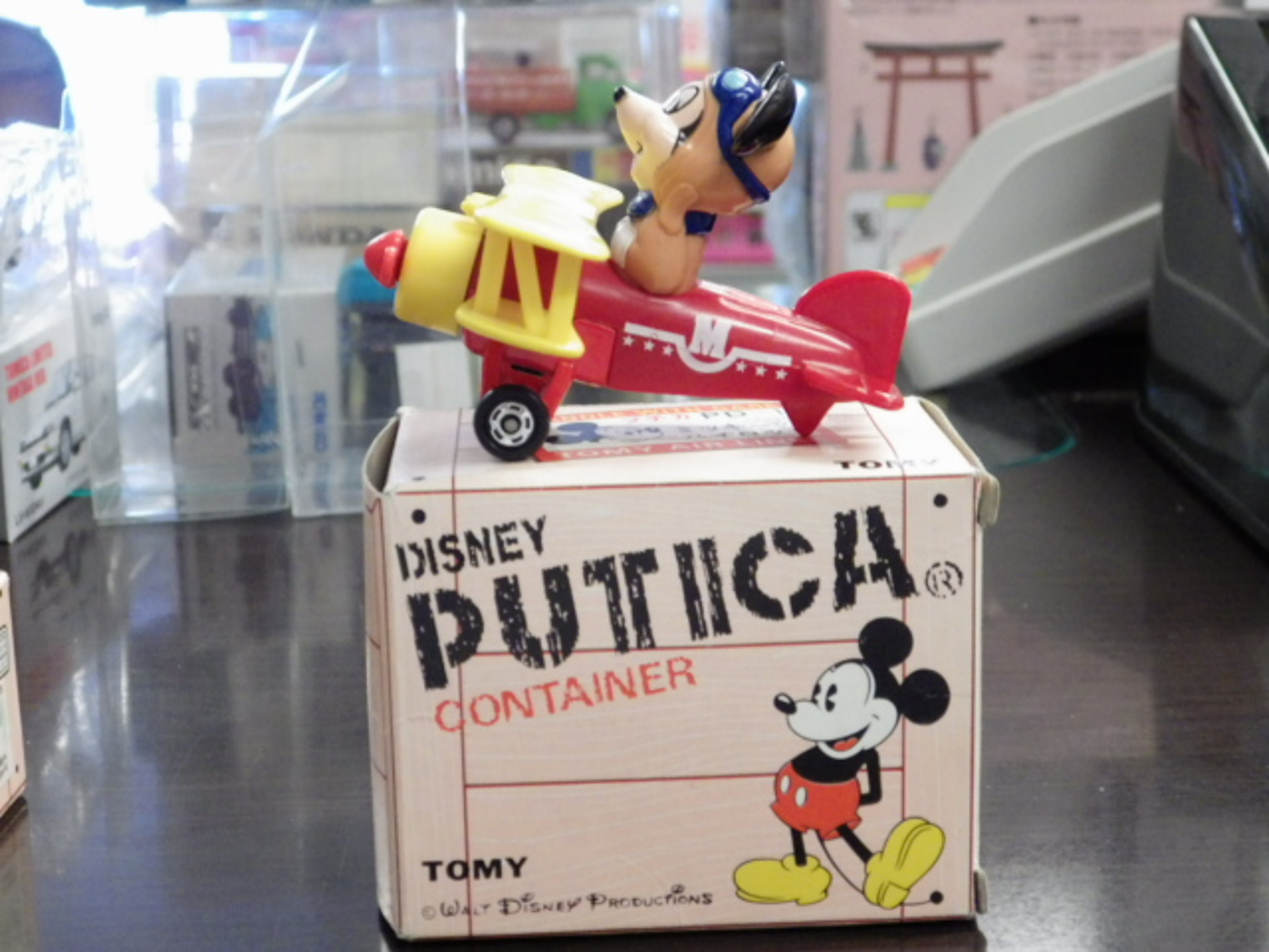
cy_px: 476
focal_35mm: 71
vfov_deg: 20.7
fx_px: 2603
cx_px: 634
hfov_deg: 27.4
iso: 800
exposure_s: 1/40
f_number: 4.2
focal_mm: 12.8
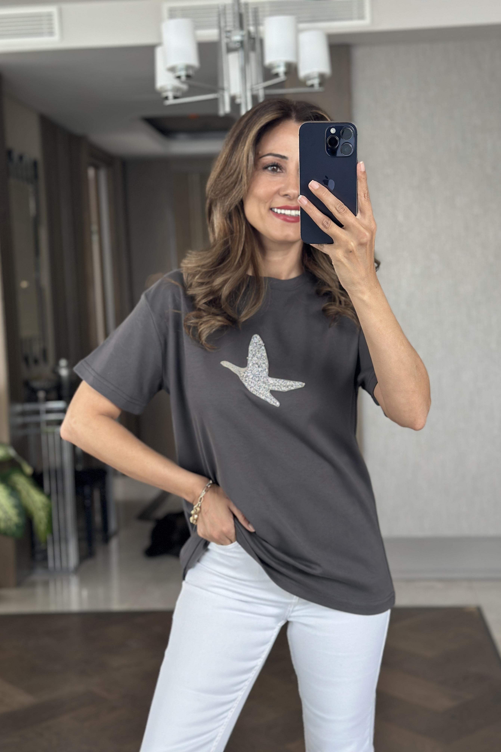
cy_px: 376
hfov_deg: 27.0
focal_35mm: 50
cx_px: 273
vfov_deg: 39.6
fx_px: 1044
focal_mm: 6.86
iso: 200
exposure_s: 1/60
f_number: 1.78
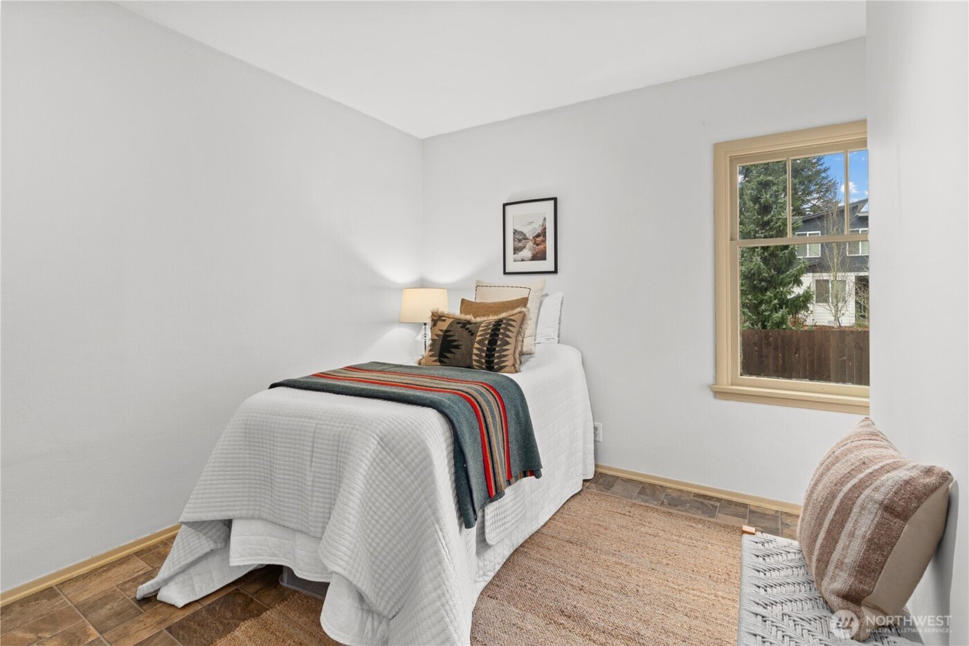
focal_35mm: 16
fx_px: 431
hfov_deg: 96.7
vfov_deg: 73.7
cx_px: 484
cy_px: 323
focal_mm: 16
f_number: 9
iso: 640
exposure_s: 1/4
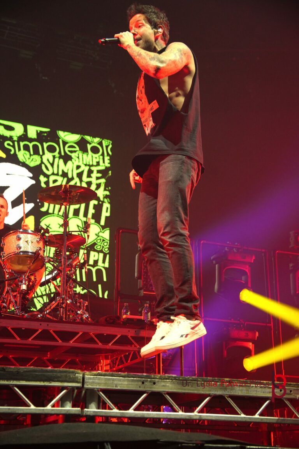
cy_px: 224
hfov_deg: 24.4
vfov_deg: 35.9
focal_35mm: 56
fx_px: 691
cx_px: 150
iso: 1250
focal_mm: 37
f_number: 4
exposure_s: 1/160
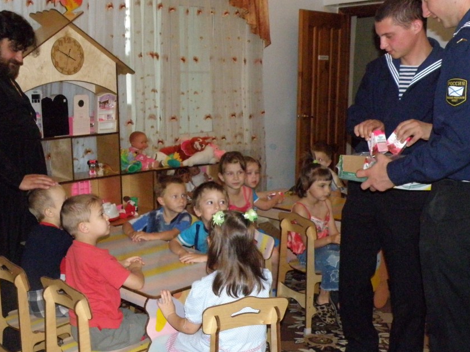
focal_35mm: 48
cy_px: 199
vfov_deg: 30.2
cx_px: 197
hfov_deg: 39.5
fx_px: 652
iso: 800
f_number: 3.3
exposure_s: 1/500
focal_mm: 6.97
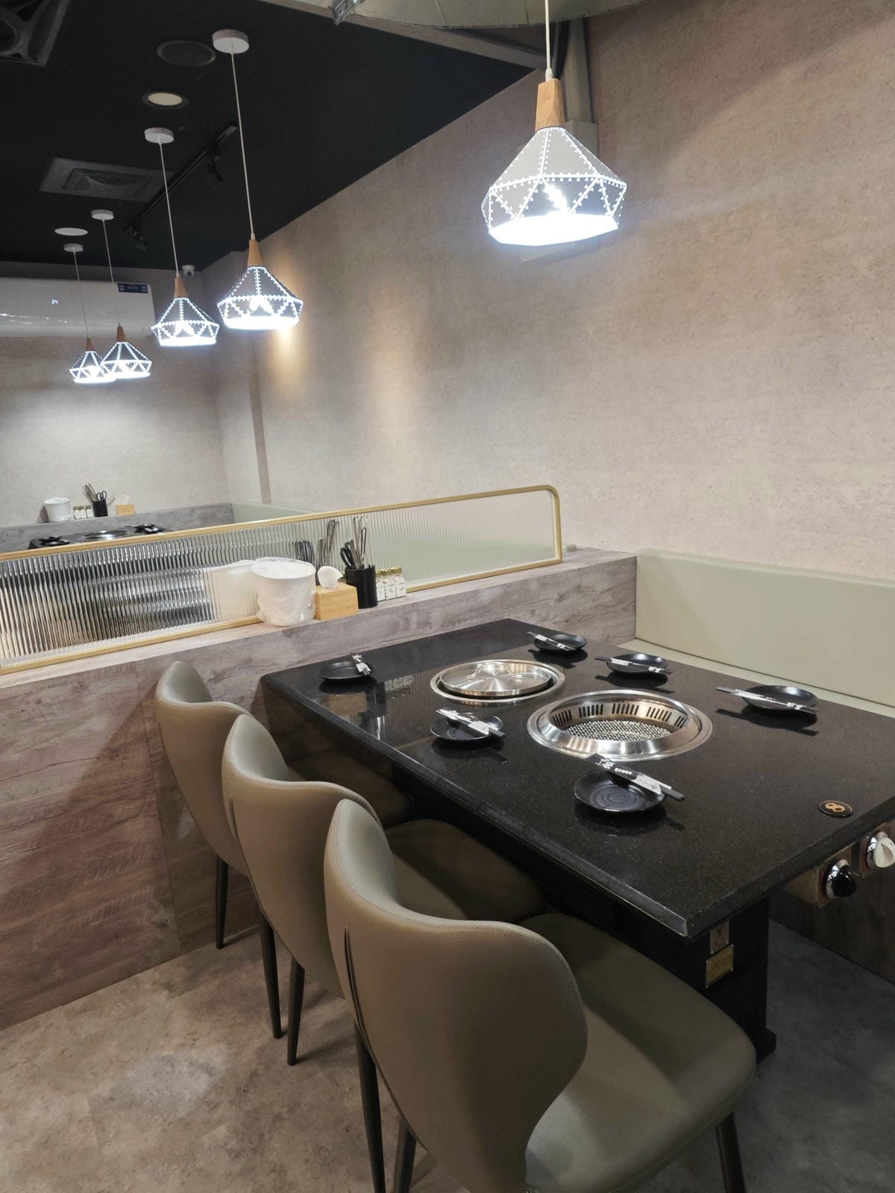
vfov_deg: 76.4
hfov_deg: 61.1
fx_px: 758
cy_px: 596
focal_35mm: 22
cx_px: 448
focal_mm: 2.03
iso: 80
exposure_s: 1/30
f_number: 1.8
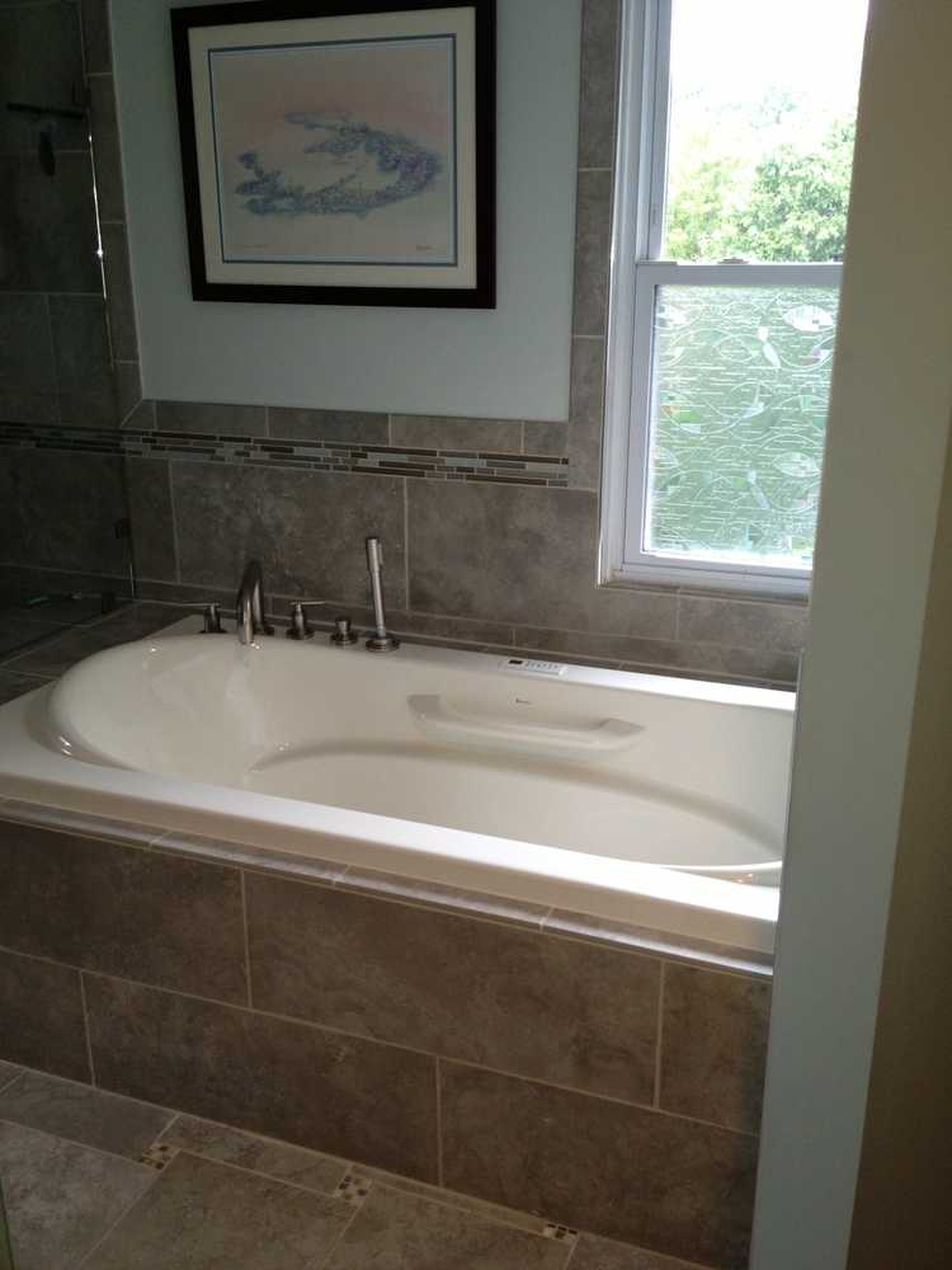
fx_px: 1283
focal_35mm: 35
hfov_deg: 40.7
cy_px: 635
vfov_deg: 52.6
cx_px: 476
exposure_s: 1/20
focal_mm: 4.28
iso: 125
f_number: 2.4
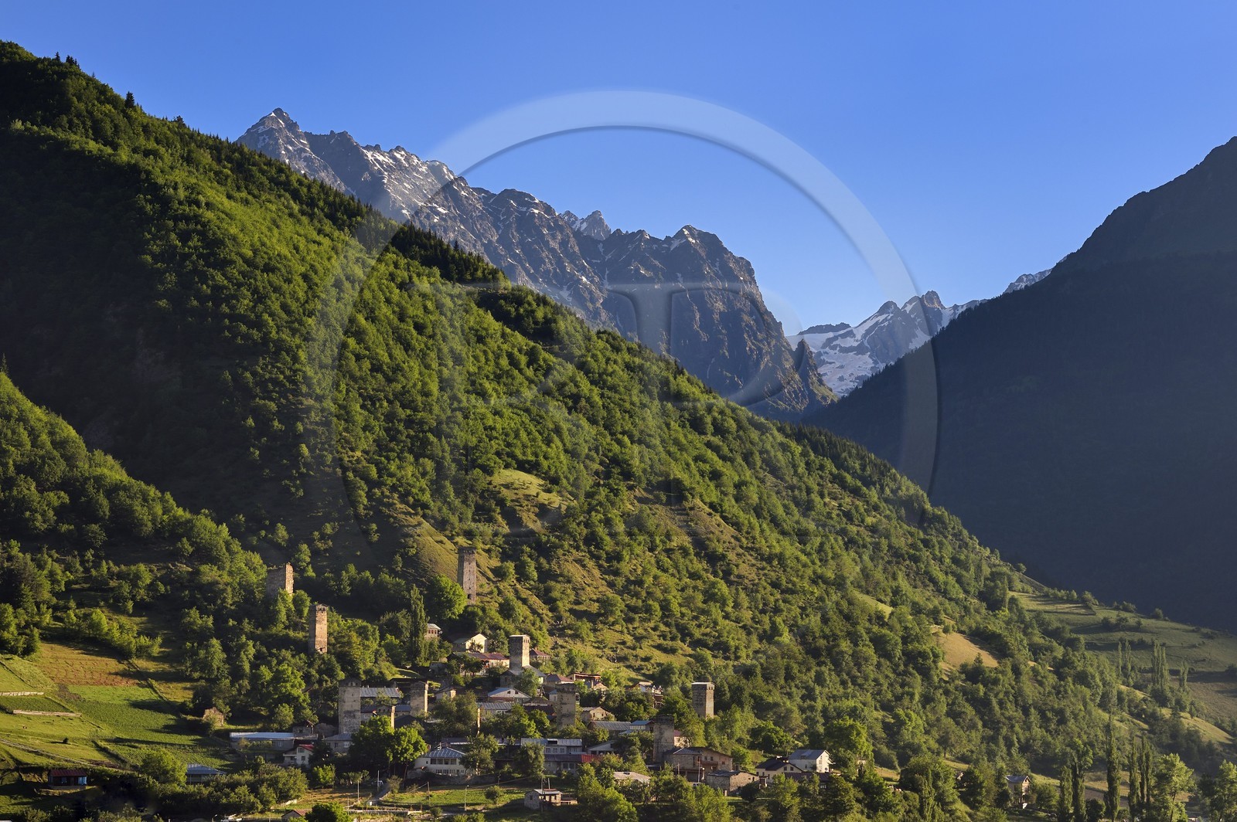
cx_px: 618
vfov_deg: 14.4
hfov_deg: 21.5
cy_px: 411
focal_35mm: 95
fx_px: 3262
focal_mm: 95
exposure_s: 1/250
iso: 250
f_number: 11
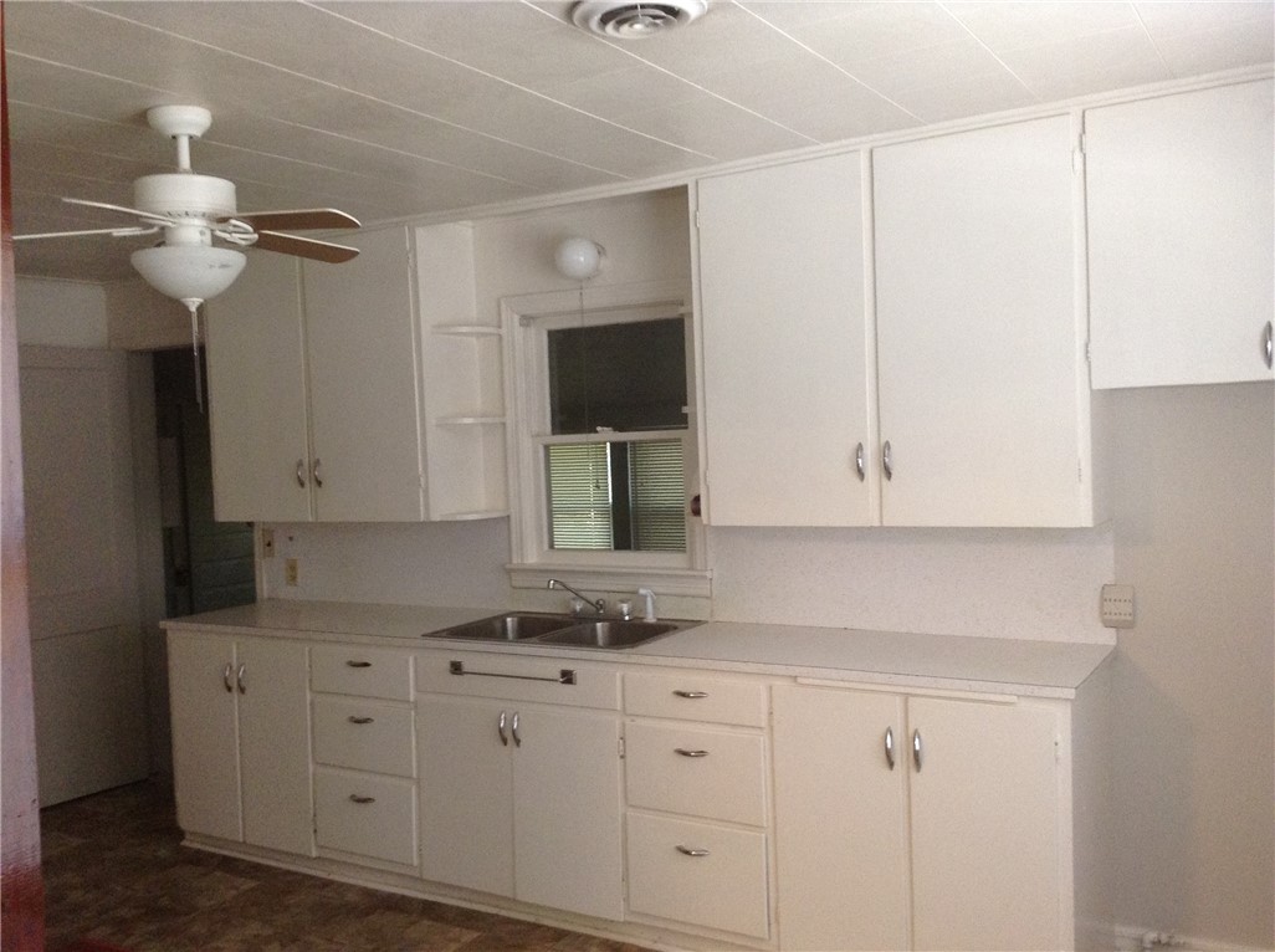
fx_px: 1213
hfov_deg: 55.4
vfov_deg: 42.8
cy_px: 476
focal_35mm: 33
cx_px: 638
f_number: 2.4
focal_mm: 3.3
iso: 125
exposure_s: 1/25
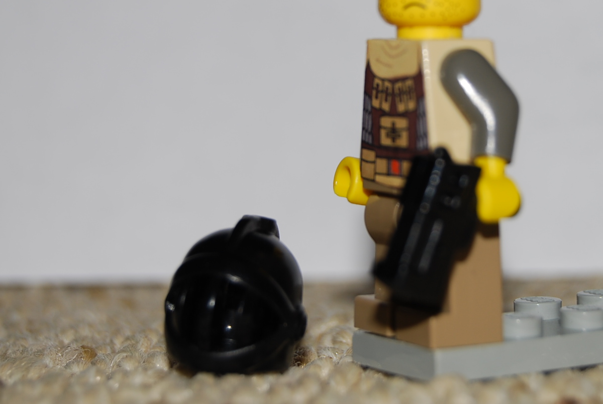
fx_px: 2210
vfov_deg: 10.4
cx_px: 384
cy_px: 92
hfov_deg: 15.5
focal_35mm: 132
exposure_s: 1/125
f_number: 5.6
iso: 100
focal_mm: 55
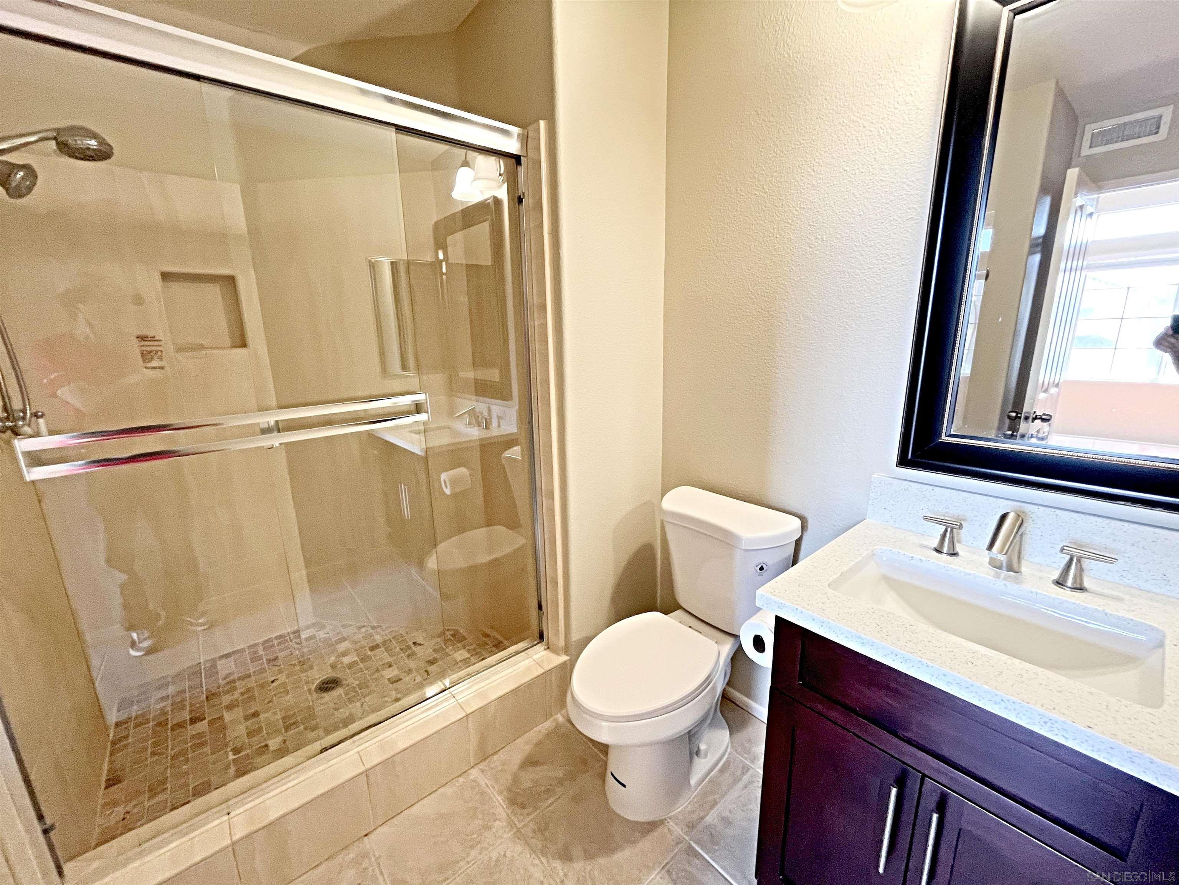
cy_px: 442
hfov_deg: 106.2
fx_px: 443
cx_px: 590
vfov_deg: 89.9
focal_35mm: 13
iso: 320
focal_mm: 1.54
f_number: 2.4
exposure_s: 1/60
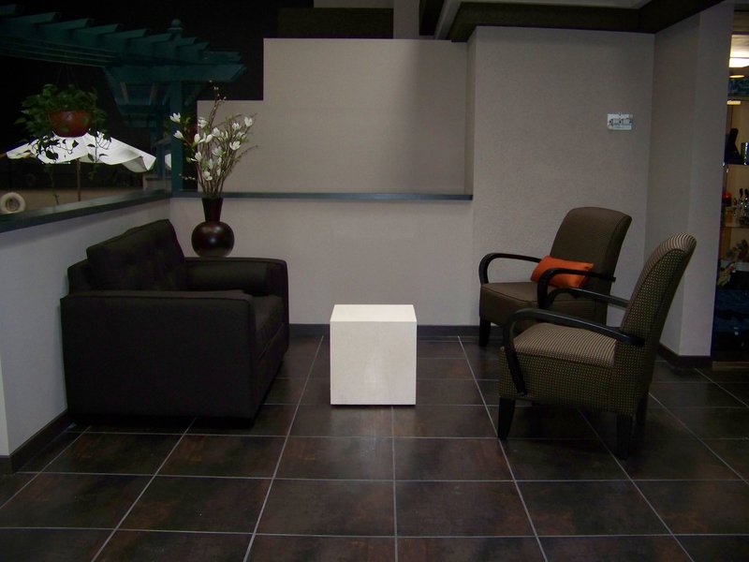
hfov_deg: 51.4
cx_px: 374
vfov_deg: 39.7
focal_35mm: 36
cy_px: 281
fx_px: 779
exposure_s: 1/30
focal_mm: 5.85
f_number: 2.8
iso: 200
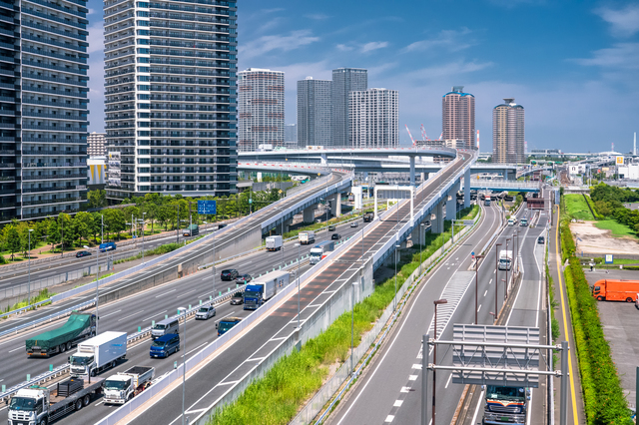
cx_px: 320
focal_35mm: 47
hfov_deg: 41.9
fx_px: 834
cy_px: 212
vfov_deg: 28.6
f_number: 6.3
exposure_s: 1/1250
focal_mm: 47
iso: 640
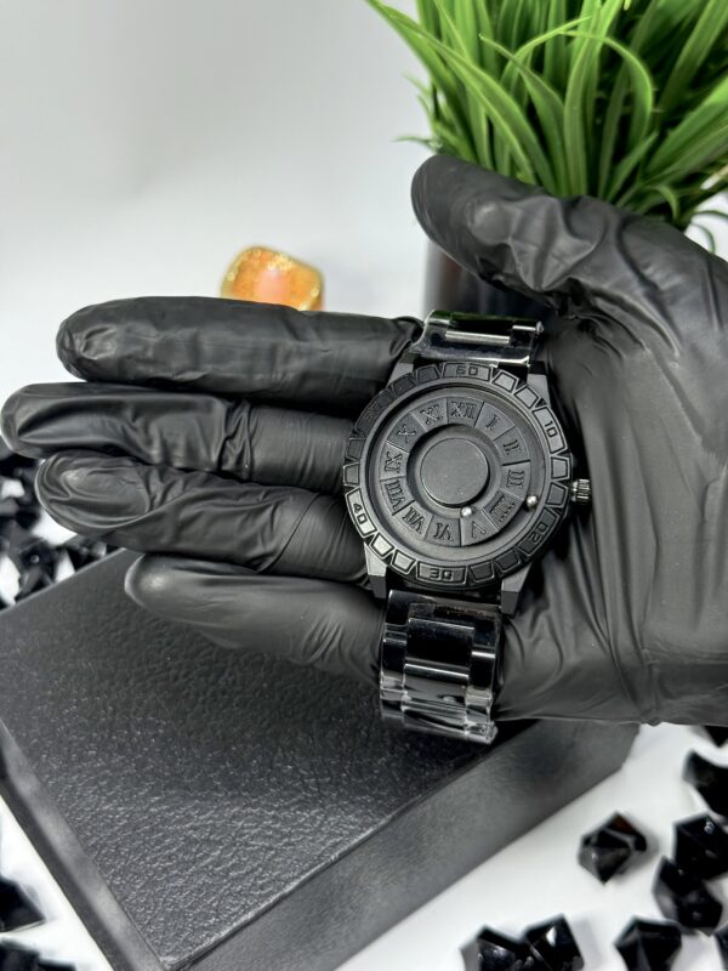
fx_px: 1346
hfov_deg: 30.3
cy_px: 486
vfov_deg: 39.7
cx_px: 364
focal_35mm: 48
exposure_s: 1/100
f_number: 1.78
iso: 125
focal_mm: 6.76
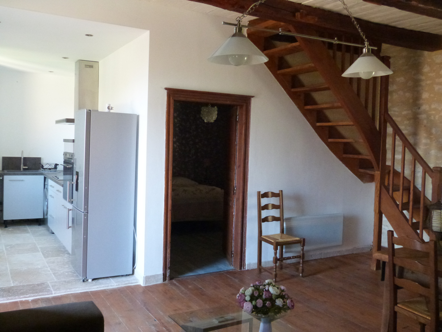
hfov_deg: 56.8
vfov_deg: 44.2
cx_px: 221
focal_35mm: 32
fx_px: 409
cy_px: 166
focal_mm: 5.7
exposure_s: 1/60
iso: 800
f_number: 3
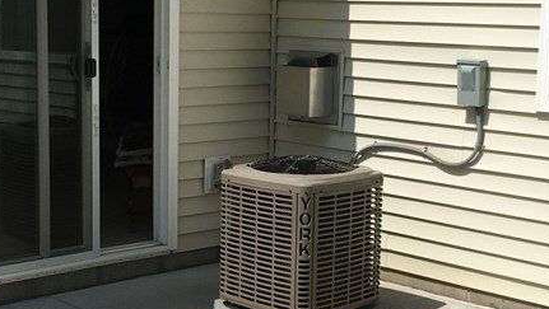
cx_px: 289
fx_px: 1092
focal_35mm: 75
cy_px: 175
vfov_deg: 16.1
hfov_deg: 28.2
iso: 25
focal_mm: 4.15
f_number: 2.2
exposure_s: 1/2849
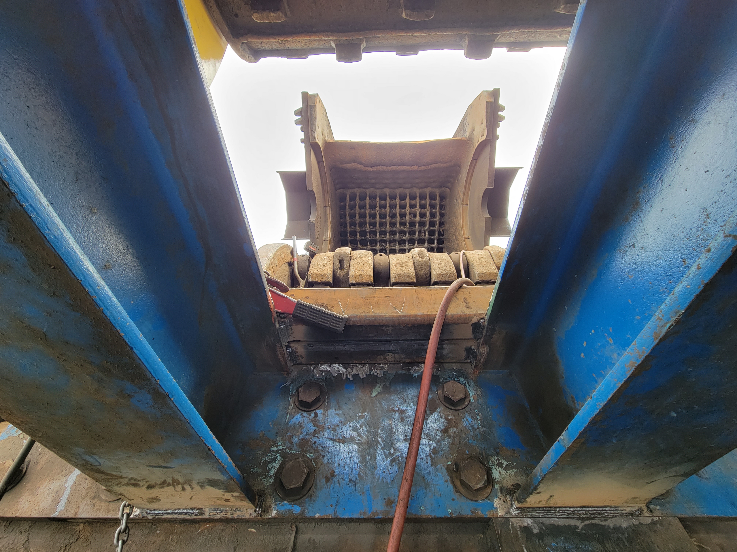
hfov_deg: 106.2
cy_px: 276
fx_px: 277
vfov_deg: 89.9
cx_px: 368
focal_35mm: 13
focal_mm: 2.2
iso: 80
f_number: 2.2
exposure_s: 1/119
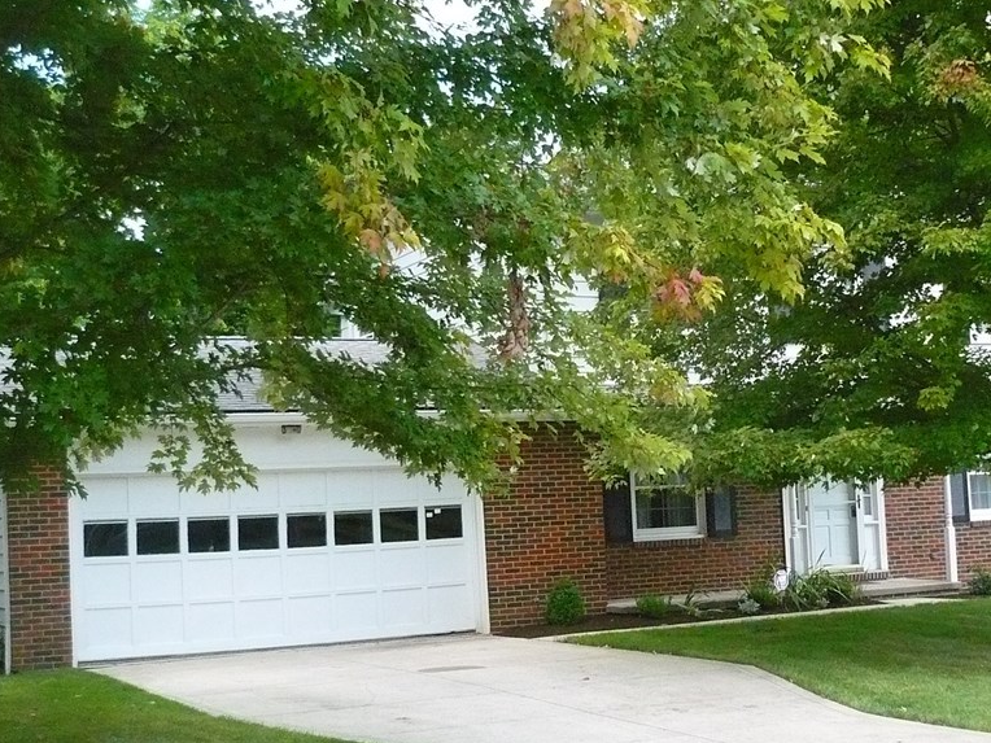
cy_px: 372
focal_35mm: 59
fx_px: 1689
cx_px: 619
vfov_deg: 24.8
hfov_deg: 32.5
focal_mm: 6
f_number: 2.9
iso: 400
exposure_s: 1/800
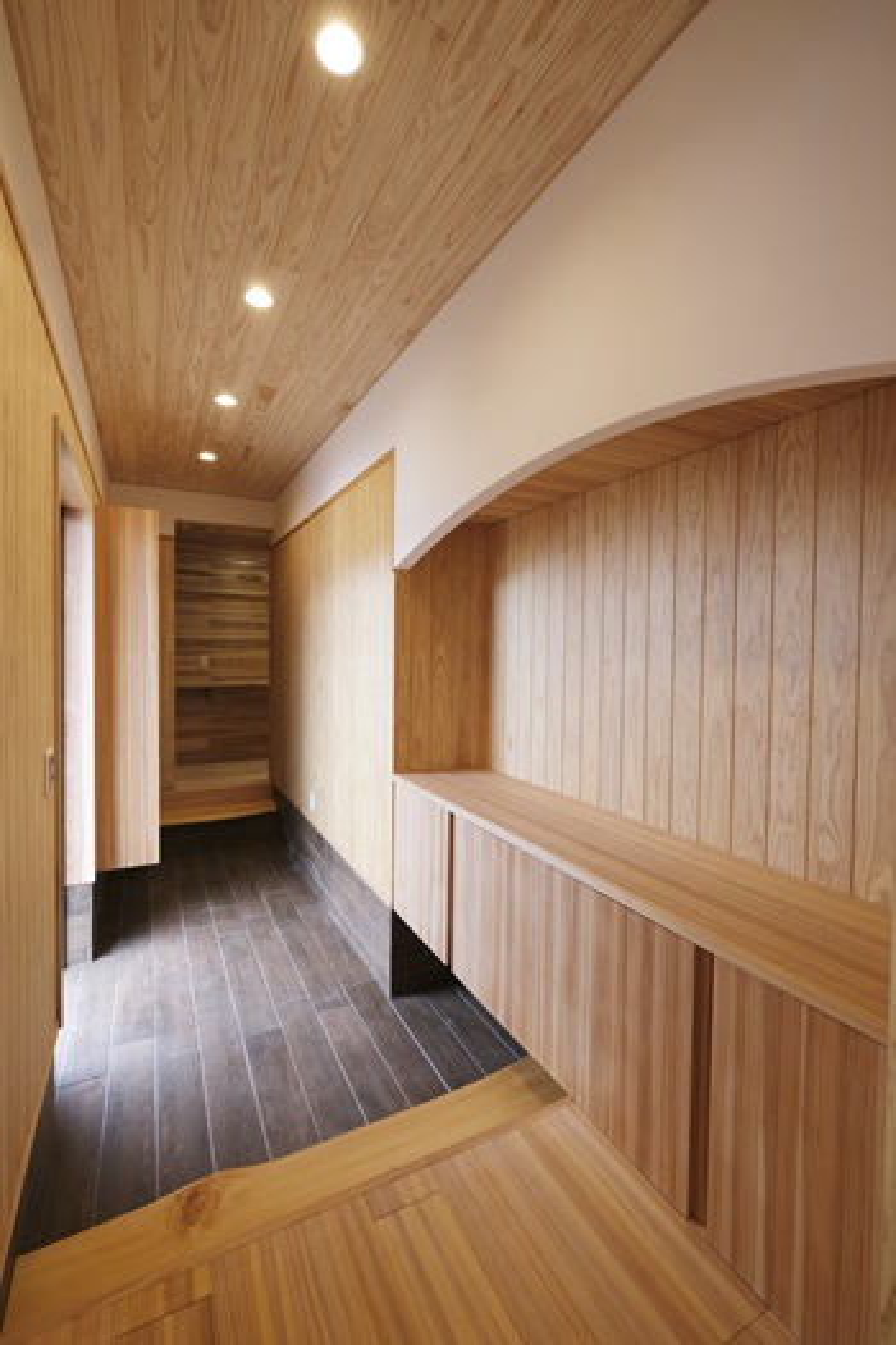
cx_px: 448
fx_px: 560
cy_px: 672
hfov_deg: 77.3
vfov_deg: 100.4
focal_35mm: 15
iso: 800
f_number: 5.6
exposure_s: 1/80
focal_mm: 10
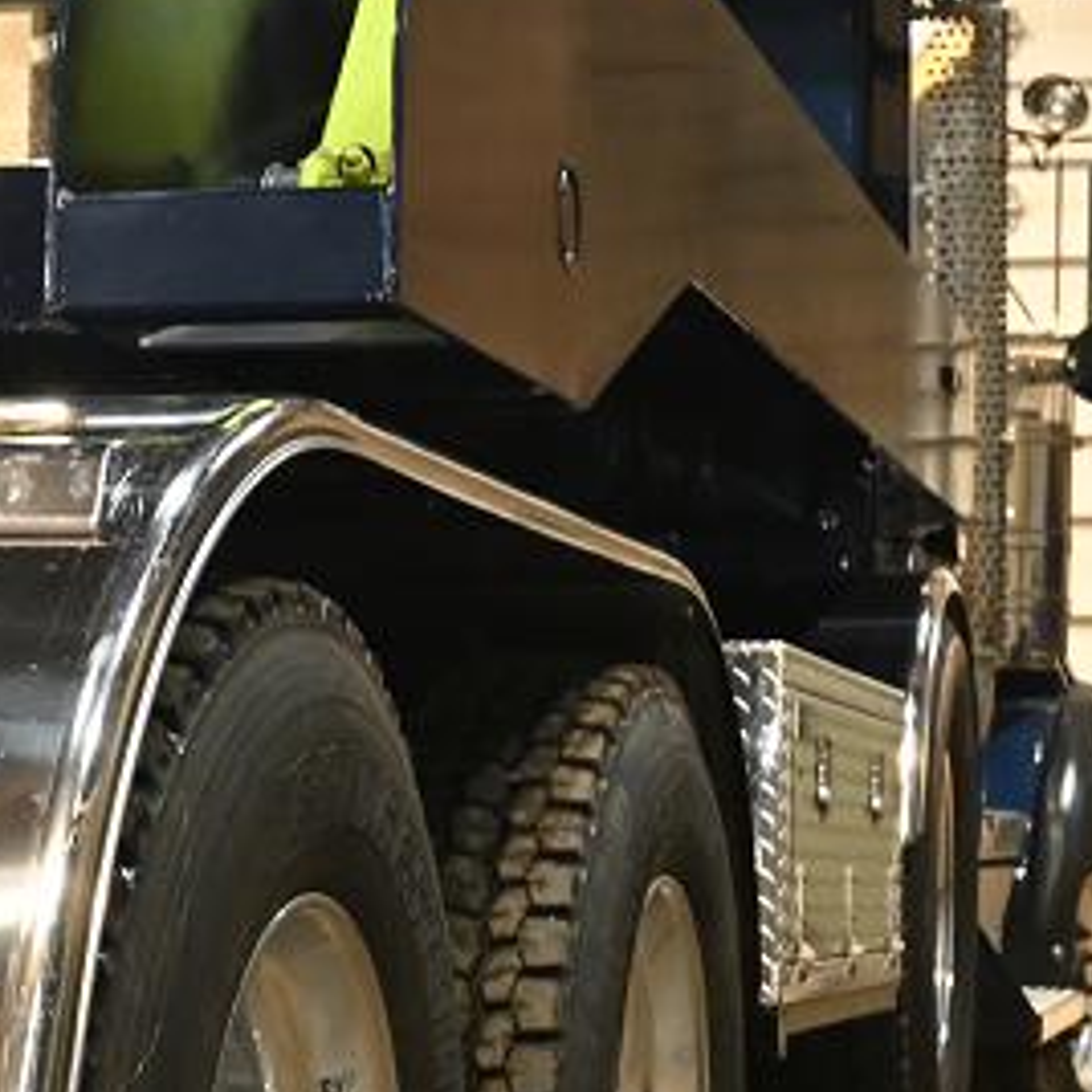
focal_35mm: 105
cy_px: 660
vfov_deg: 16.6
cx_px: -53
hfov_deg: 16.2
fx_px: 3750
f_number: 5.6
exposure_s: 1/40
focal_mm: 25.5
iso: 2500
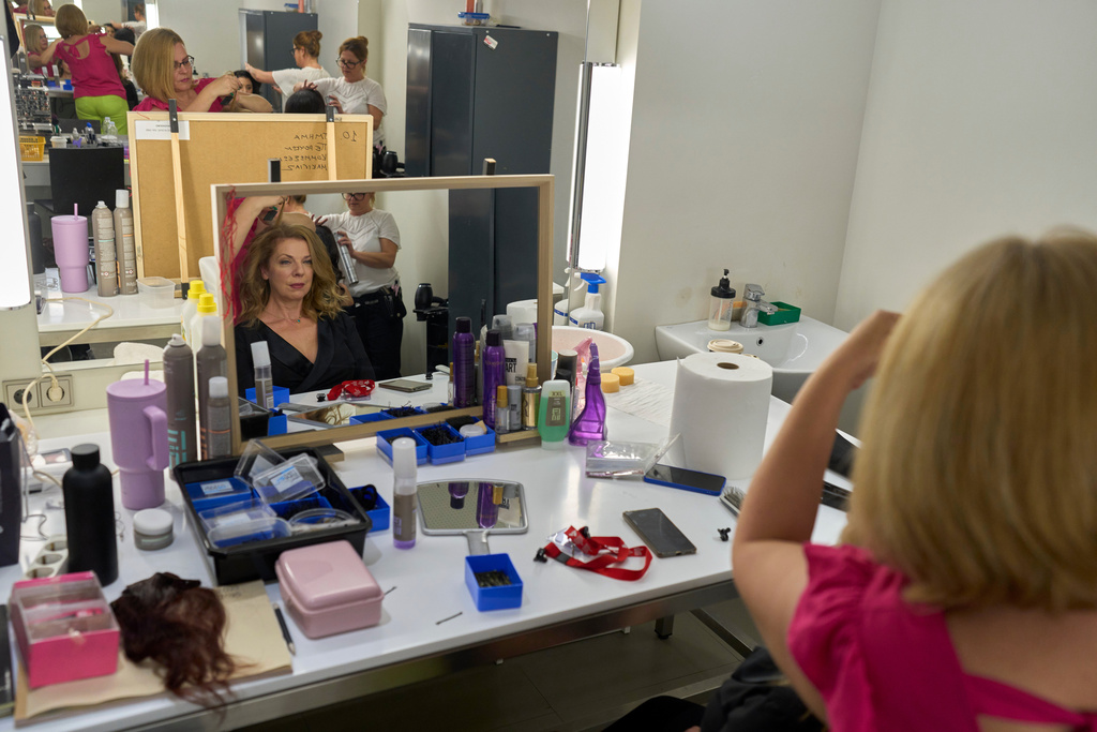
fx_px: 1067
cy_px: 366
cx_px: 548
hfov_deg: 54.4
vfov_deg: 37.9
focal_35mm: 35
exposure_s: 1/320
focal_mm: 35
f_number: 3.5
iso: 1600
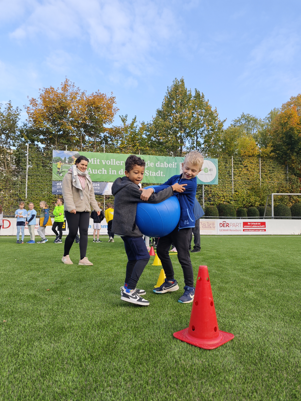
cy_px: 200
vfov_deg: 73.9
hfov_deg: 58.9
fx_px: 267
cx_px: 150
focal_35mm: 23
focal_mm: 6.55
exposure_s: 1/720
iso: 50
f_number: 1.6
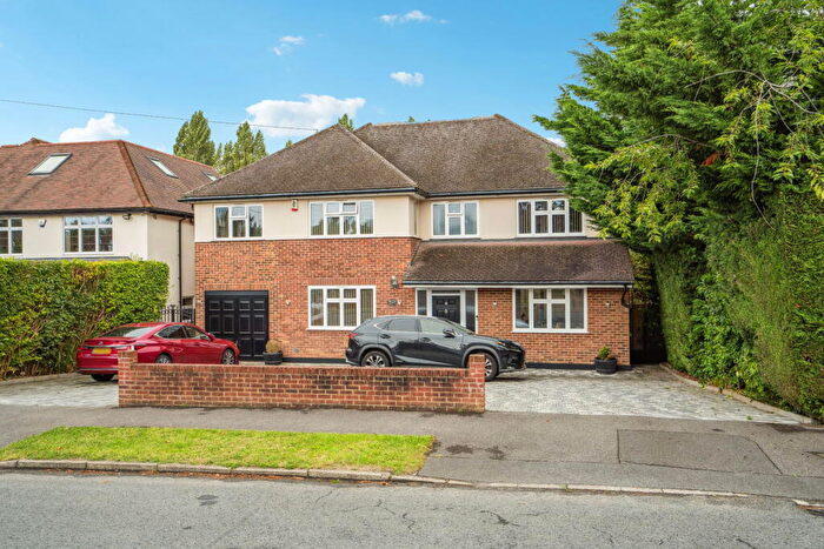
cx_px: 412
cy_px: 274
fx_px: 641
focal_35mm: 28
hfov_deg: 65.5
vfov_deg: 46.4
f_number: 6.3
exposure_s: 1/25
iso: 640
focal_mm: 28
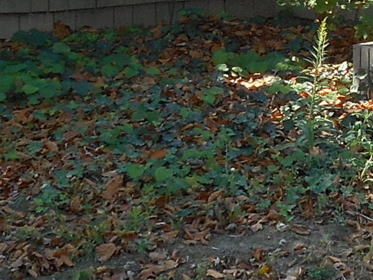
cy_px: -190
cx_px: 425
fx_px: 1703
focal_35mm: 158
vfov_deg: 9.1
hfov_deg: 12.3
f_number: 3.7
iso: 80
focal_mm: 4.5
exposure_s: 1/100
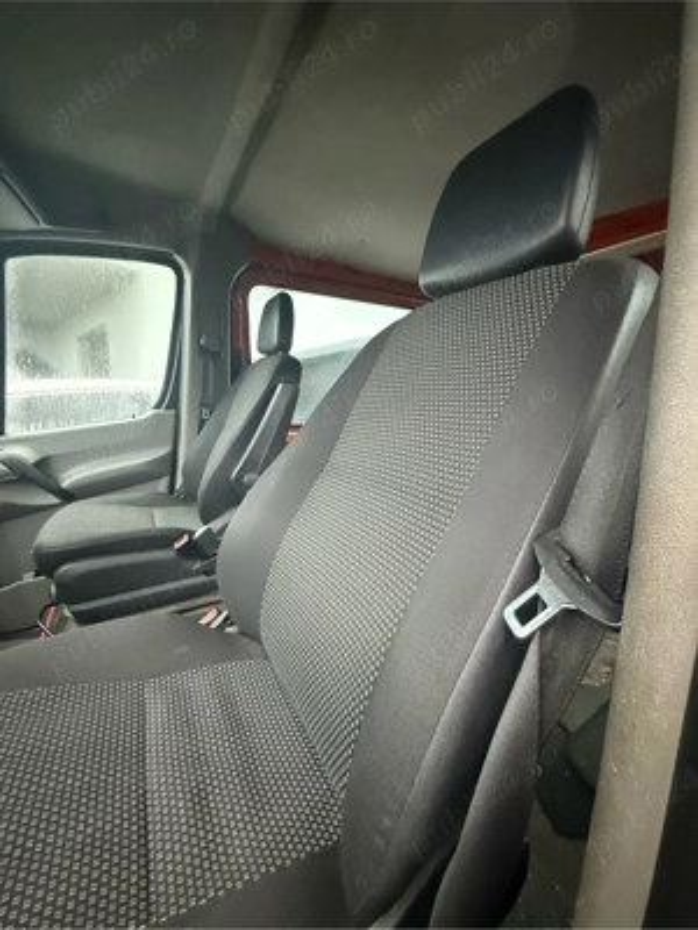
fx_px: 376
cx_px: 349
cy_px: 465
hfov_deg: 85.7
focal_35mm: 14
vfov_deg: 102.1
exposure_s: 1/60
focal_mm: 2.22
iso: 1250
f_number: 2.2
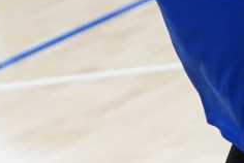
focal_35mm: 533
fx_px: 3617
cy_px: -419
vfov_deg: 2.5
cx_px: 606
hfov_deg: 3.8
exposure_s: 1/1250
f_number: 3.5
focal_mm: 70
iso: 3200
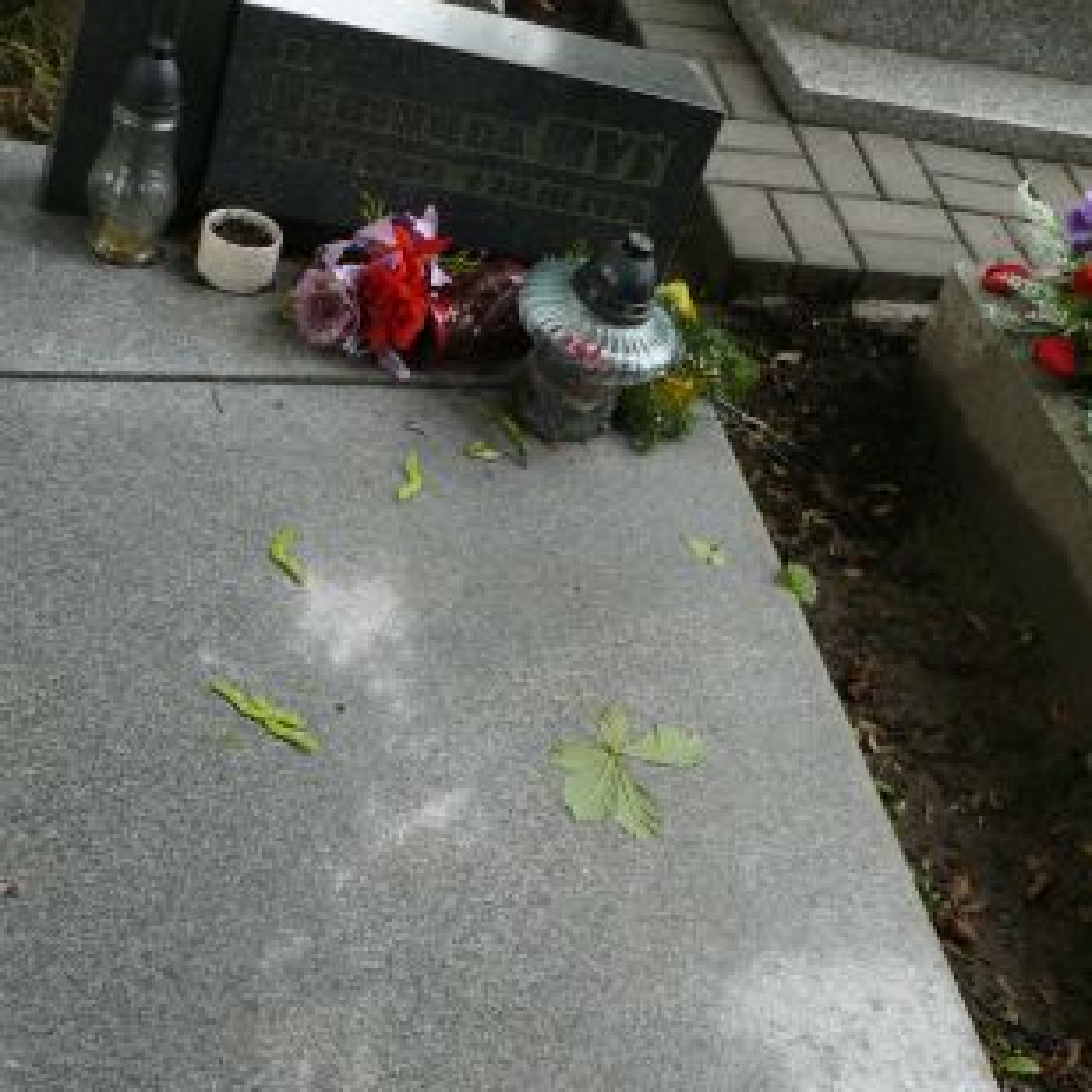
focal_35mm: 48
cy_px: 838
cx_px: 523
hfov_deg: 35.4
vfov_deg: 34.5
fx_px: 1713
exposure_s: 1/60
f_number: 2.8
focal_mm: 7.4
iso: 100
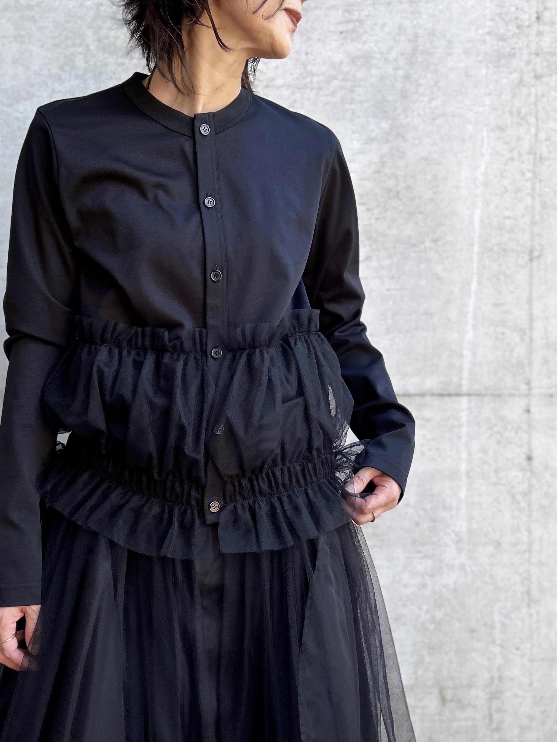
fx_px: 751
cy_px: 373
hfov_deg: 40.3
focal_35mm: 35
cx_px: 199
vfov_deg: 52.6
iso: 50
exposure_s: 1/341
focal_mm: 5.7
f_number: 1.5
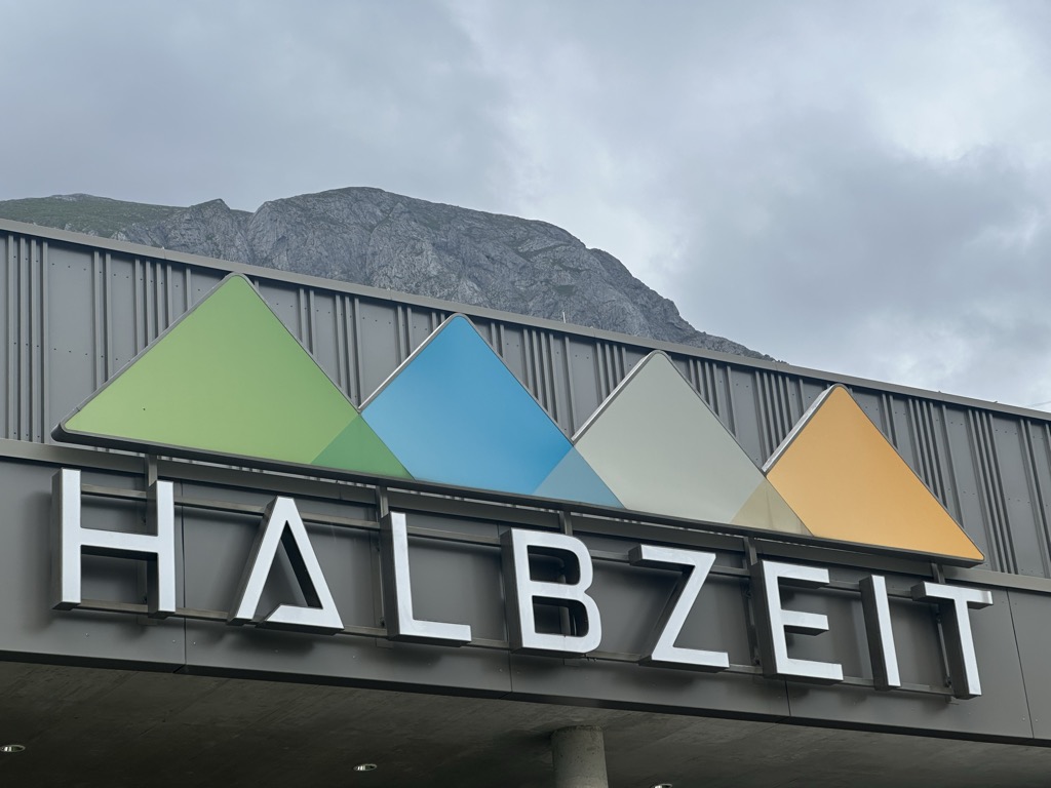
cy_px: 394
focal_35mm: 77
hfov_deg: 25.3
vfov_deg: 19.1
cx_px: 526
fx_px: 2338
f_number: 2.8
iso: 32
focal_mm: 9
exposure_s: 1/284
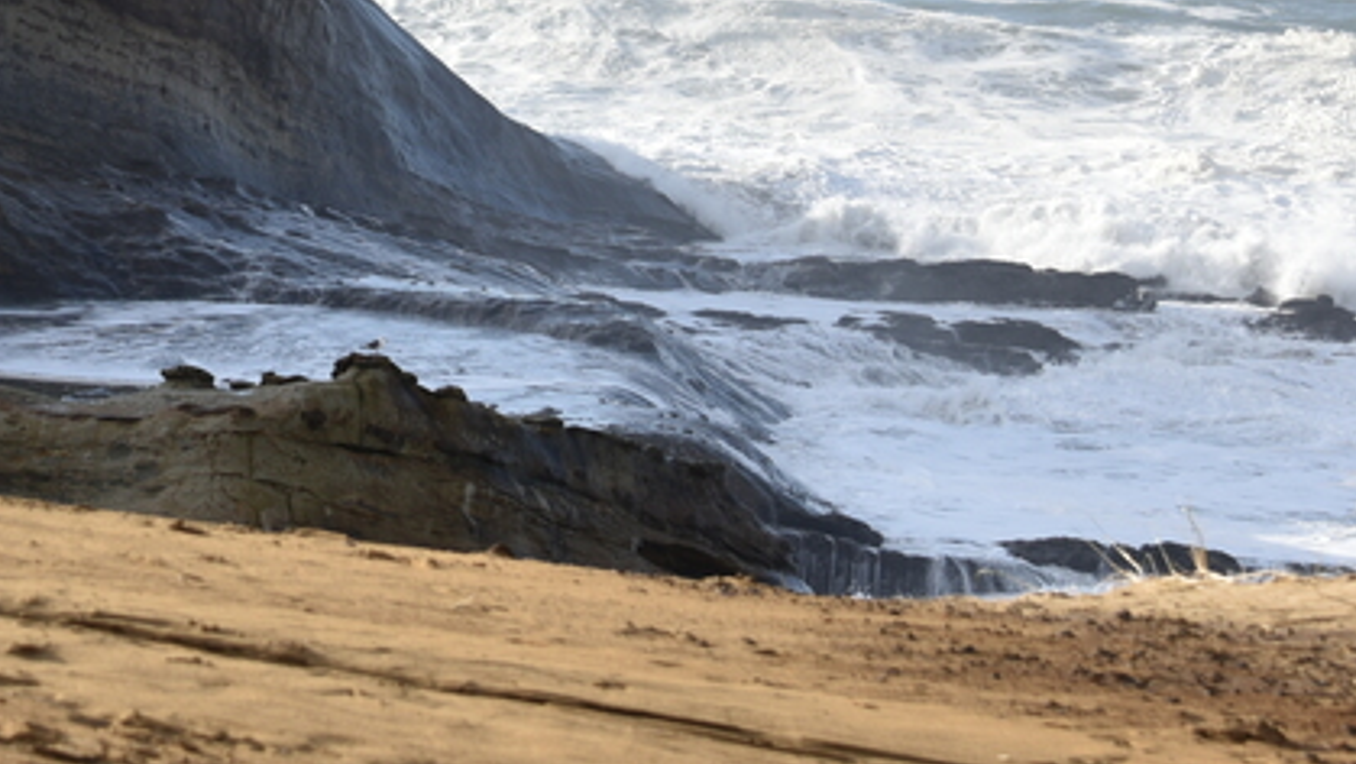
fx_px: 8057
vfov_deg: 5.4
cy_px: -181
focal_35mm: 224
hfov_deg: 9.6
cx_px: 210
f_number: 8
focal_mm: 70
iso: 100
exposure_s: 1/250
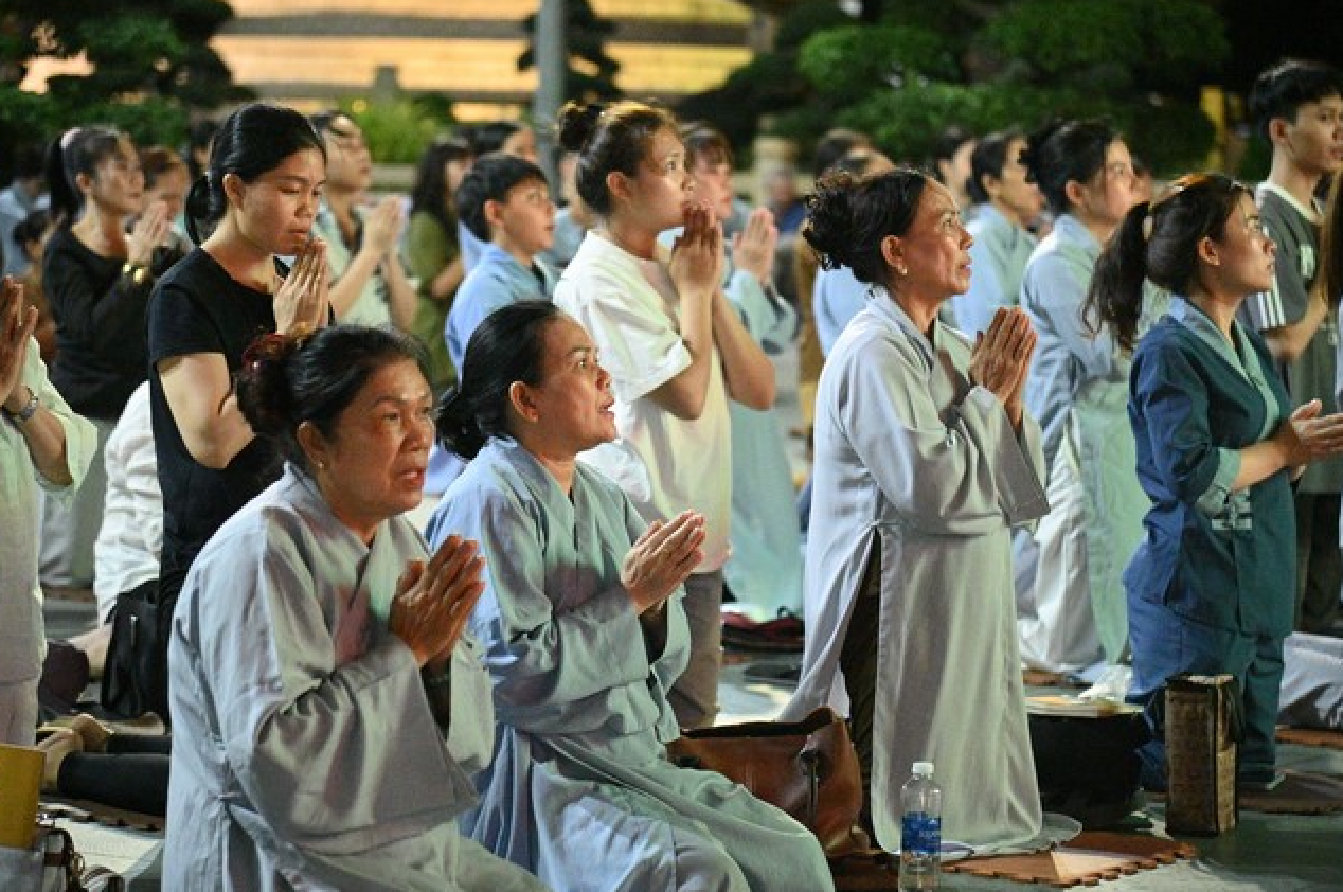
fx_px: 4583
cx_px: 659
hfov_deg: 16.7
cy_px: 451
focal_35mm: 123
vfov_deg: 11.1
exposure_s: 1/250
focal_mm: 120
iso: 32000
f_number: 4
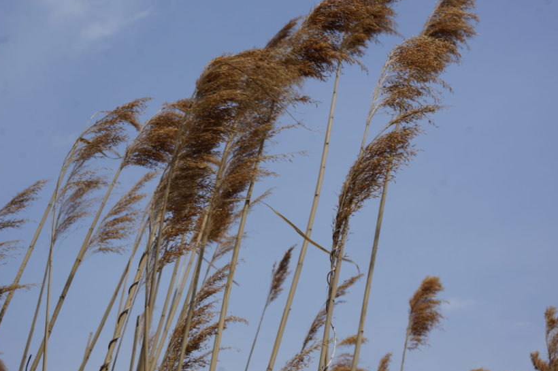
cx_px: 278
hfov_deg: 35.7
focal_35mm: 56
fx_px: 867
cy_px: 182
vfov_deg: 24.1
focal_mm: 34
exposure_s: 1/250
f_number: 13
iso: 100
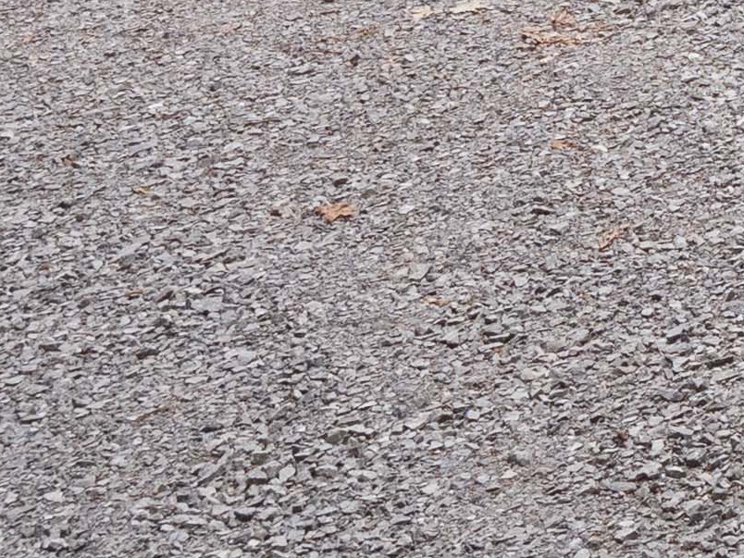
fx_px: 2773
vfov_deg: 9.7
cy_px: -935
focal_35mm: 129
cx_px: 1724
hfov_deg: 12.4
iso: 400
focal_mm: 10
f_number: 5.6
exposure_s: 1/160
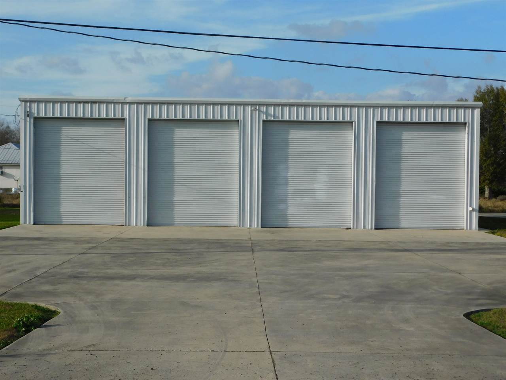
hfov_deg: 32.7
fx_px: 862
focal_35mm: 59
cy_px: 190
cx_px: 253
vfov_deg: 24.8
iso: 125
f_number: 4
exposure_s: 1/1000
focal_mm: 10.4
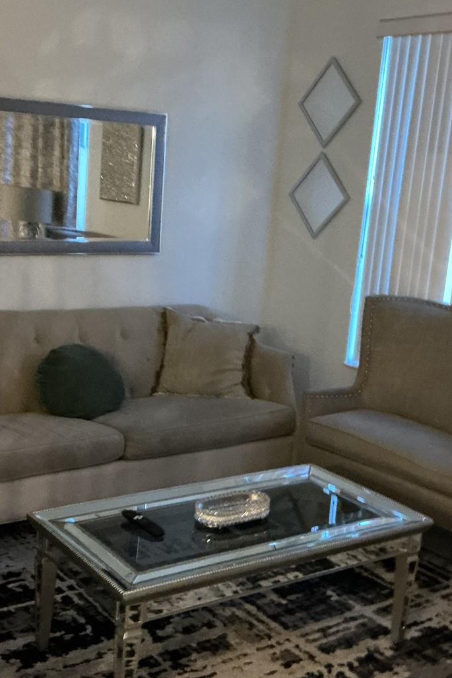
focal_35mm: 47
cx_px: 180
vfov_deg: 41.9
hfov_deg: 28.6
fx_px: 885
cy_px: 353
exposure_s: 1/24
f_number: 1.8
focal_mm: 3
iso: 500
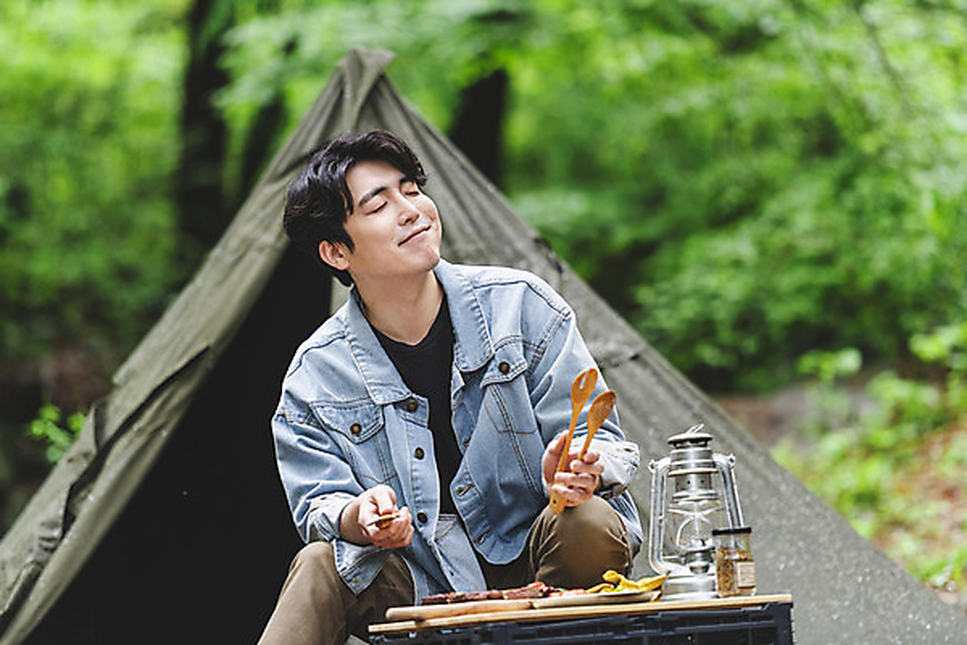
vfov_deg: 7.4
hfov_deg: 11.1
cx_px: 484
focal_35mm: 185
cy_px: 322
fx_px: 4969
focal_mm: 185
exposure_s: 1/125
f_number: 2.8
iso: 800
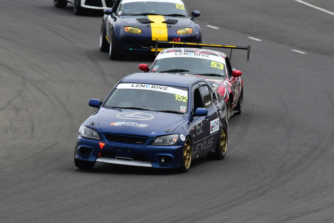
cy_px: 112
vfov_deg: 1.8
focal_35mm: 750
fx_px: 6960
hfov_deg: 2.7
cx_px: 167
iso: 640
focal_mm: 500
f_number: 11
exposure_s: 1/640
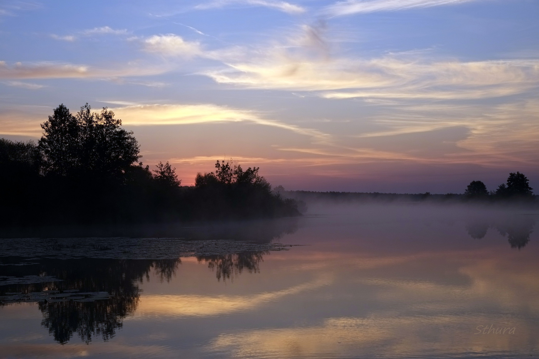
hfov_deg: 36.9
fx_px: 808
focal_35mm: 54
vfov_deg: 25.1
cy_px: 180
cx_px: 270
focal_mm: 35.8
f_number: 6.4
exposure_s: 1/250
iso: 320
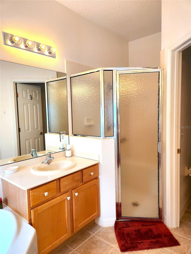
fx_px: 169
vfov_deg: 73.9
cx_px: 96
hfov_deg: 58.9
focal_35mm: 23
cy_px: 127
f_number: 1.8
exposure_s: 1/120
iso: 125
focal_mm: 5.4
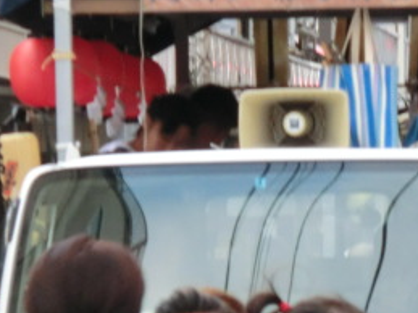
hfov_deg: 4.1
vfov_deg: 3.1
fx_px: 5842
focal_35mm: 484
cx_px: 261
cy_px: 255
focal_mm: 35
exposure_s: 1/100
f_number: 5.9
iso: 640
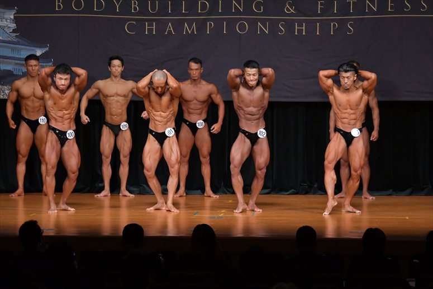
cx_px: 216
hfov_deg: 11.2
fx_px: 2200
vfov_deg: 7.5
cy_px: 144
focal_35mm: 183
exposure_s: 1/400
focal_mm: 122
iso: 4000
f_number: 5.6
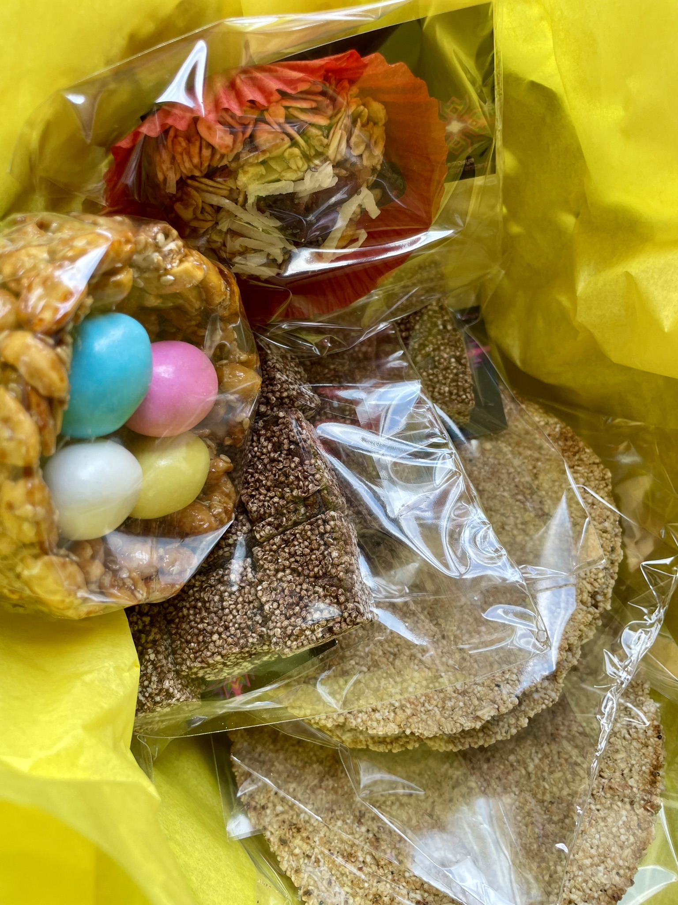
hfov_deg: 53.1
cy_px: 452
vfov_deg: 67.3
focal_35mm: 26
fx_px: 679
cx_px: 339
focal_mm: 4.2
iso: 32
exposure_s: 1/146
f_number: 1.6
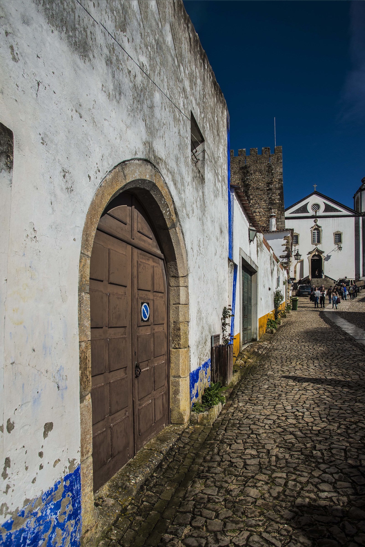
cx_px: 182
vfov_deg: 84.0
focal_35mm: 20
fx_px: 304
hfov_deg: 62.0
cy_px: 274
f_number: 11
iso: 320
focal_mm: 20
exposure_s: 1/640
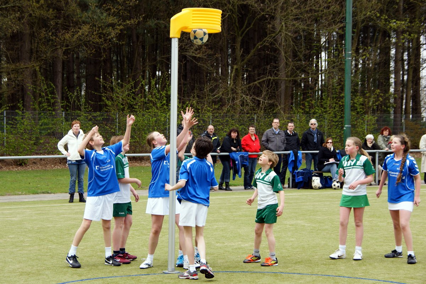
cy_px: 142
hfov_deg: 24.6
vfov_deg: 16.5
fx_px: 976
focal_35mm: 82
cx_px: 213
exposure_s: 1/320
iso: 200
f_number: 5.6
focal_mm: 55
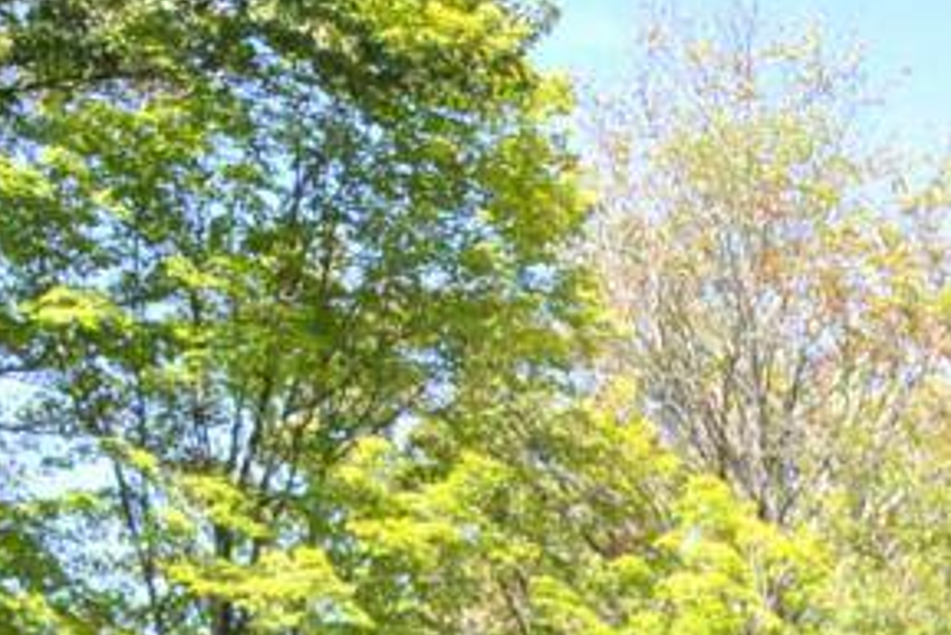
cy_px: 1270
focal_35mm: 109
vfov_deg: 11.4
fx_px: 2881
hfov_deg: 17.3
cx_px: 1326
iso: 125
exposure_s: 1/125
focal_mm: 14
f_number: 5.6
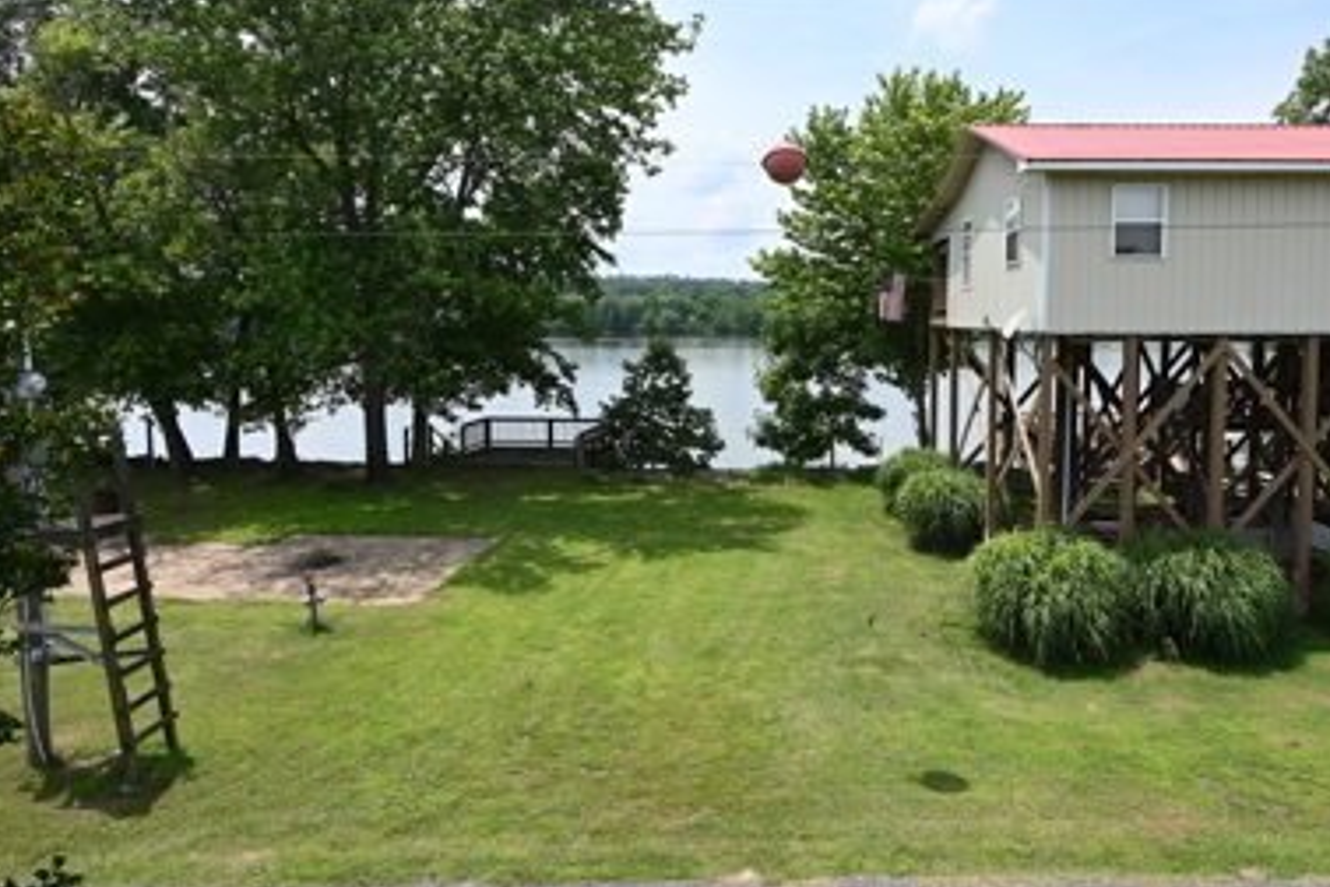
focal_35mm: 25
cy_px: 377
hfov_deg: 71.2
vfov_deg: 51.1
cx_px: 753
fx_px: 924
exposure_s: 1/400
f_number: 7.1
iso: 100
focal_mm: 14
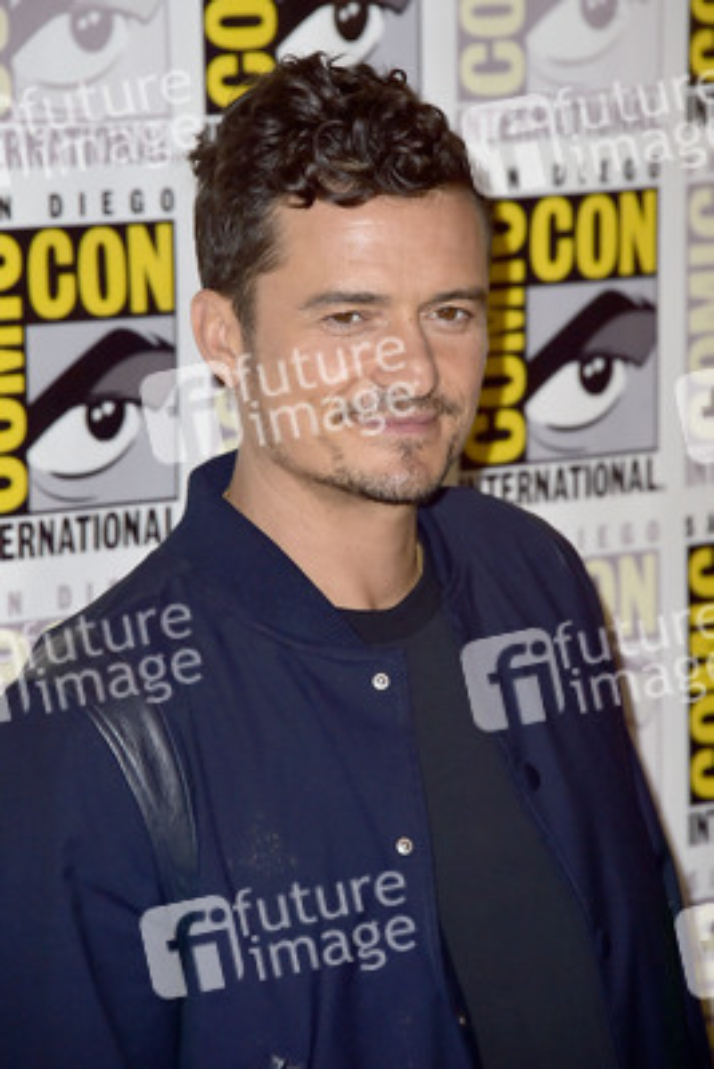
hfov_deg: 6.5
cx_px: 357
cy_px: 534
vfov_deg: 9.8
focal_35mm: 210
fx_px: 6242
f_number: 7.1
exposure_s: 1/250
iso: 320
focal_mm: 210
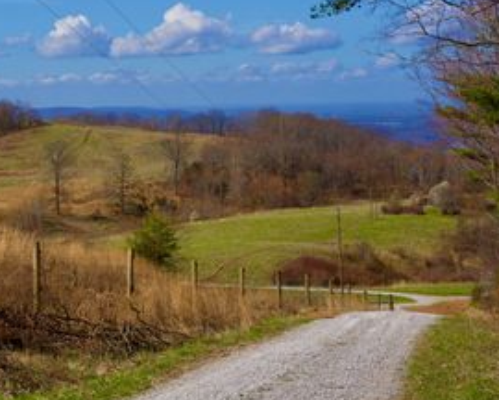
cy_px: 123
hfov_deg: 23.2
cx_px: 52
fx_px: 1184
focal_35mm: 80
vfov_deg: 19.1
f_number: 10
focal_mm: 46.1
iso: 100
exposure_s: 1/250
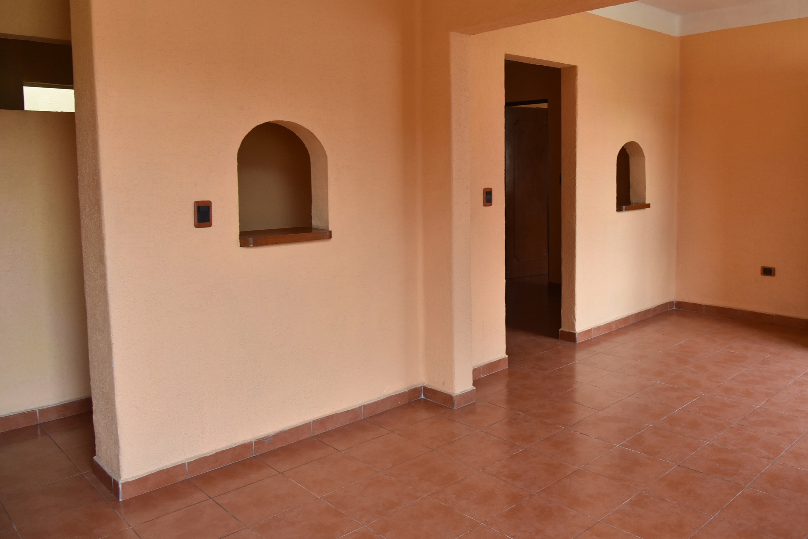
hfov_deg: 63.1
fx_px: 651
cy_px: 214
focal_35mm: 29
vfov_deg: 44.7
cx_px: 482
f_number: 5.6
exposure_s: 1/100
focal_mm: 24
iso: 800
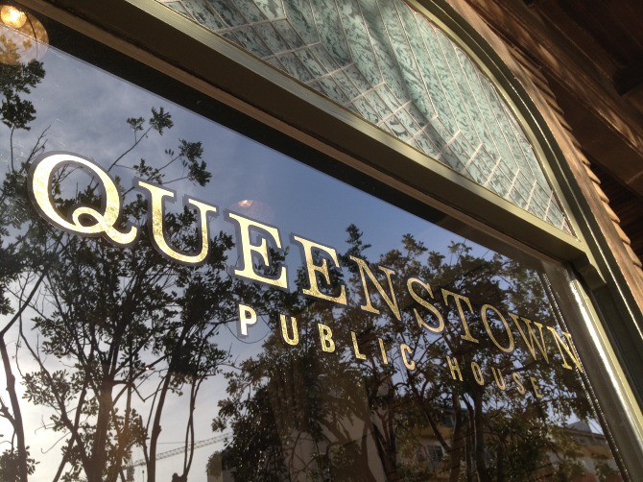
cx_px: 322
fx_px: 650
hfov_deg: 52.6
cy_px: 241
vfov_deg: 40.7
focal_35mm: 35
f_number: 2.4
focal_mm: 4.28
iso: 50
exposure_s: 1/424
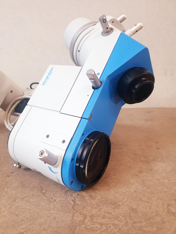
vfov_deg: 67.3
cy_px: 117
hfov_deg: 53.1
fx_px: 176
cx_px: 88
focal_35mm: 26
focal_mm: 4.3
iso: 320
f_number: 2.4
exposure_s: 1/50
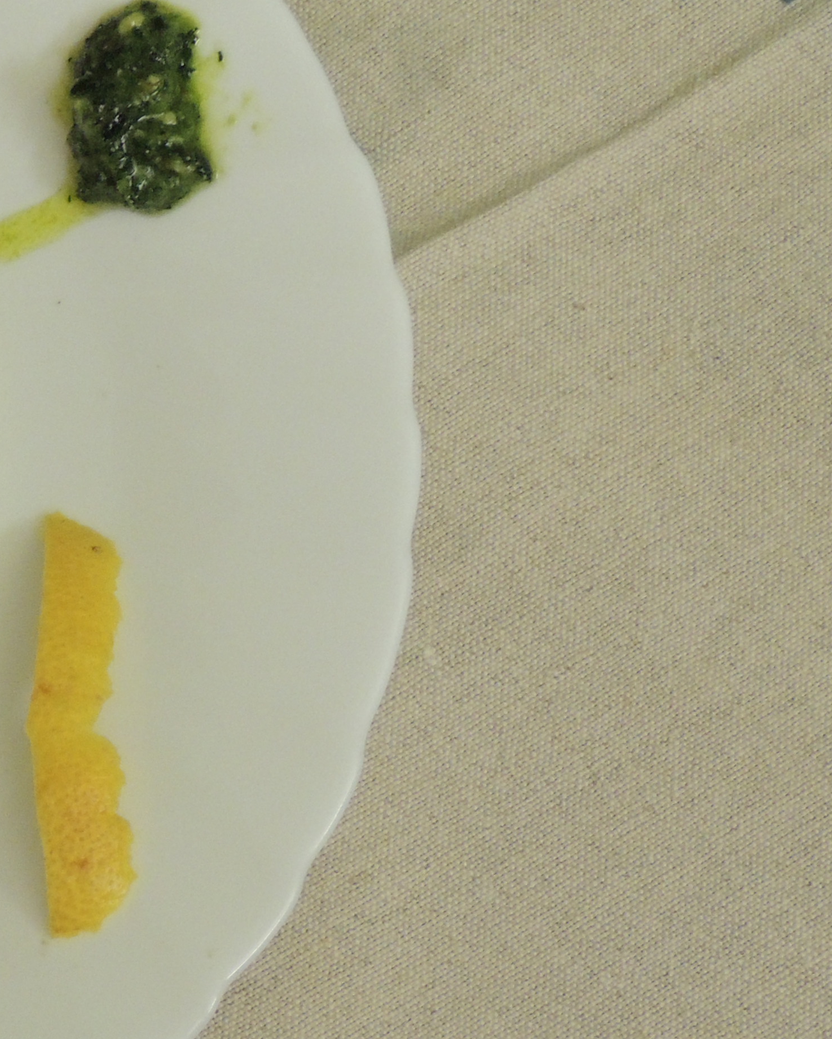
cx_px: -438
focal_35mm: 122
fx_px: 3754
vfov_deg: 15.8
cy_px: 498
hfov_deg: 12.0
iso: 450
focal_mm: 8.9
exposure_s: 1/13
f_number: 3.6
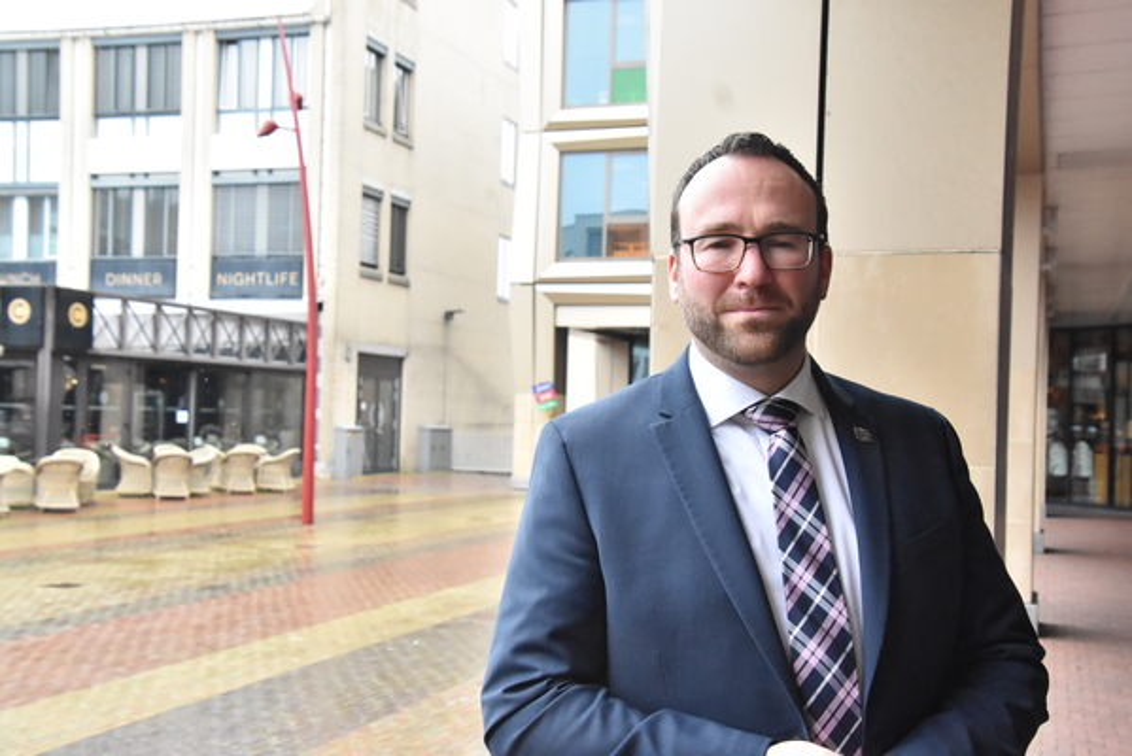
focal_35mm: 44
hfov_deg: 44.9
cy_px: 378
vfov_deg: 30.9
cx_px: 566
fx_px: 1368
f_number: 5.6
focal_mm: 29
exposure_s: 1/1000
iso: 4000
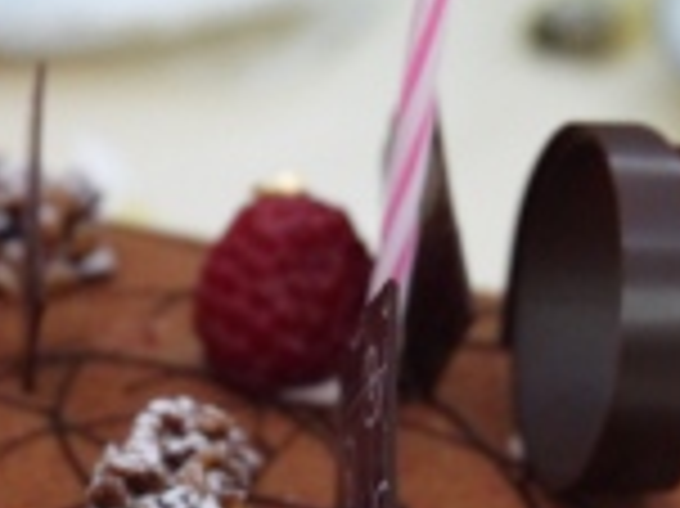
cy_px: 656
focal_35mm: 95
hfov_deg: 20.3
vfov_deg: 14.9
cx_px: 77
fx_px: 1865
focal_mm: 16
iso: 1000
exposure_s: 1/60
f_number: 4
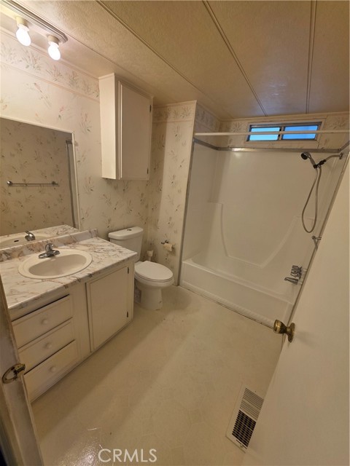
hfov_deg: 89.9
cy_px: 233
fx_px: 175
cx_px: 175
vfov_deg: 106.2
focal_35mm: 13
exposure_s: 1/120
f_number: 1.9
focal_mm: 2.2
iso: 80
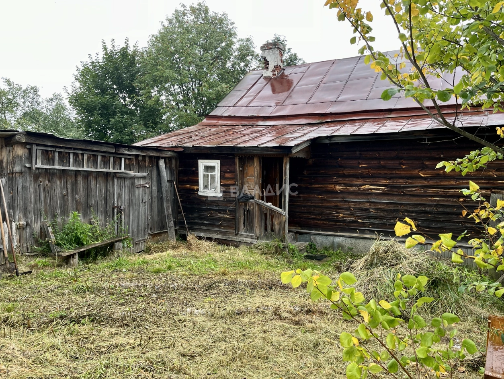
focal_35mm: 26
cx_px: 252
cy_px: 190
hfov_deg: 67.3
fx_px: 379
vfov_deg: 53.1
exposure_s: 1/122
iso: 40
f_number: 1.6
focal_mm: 5.1
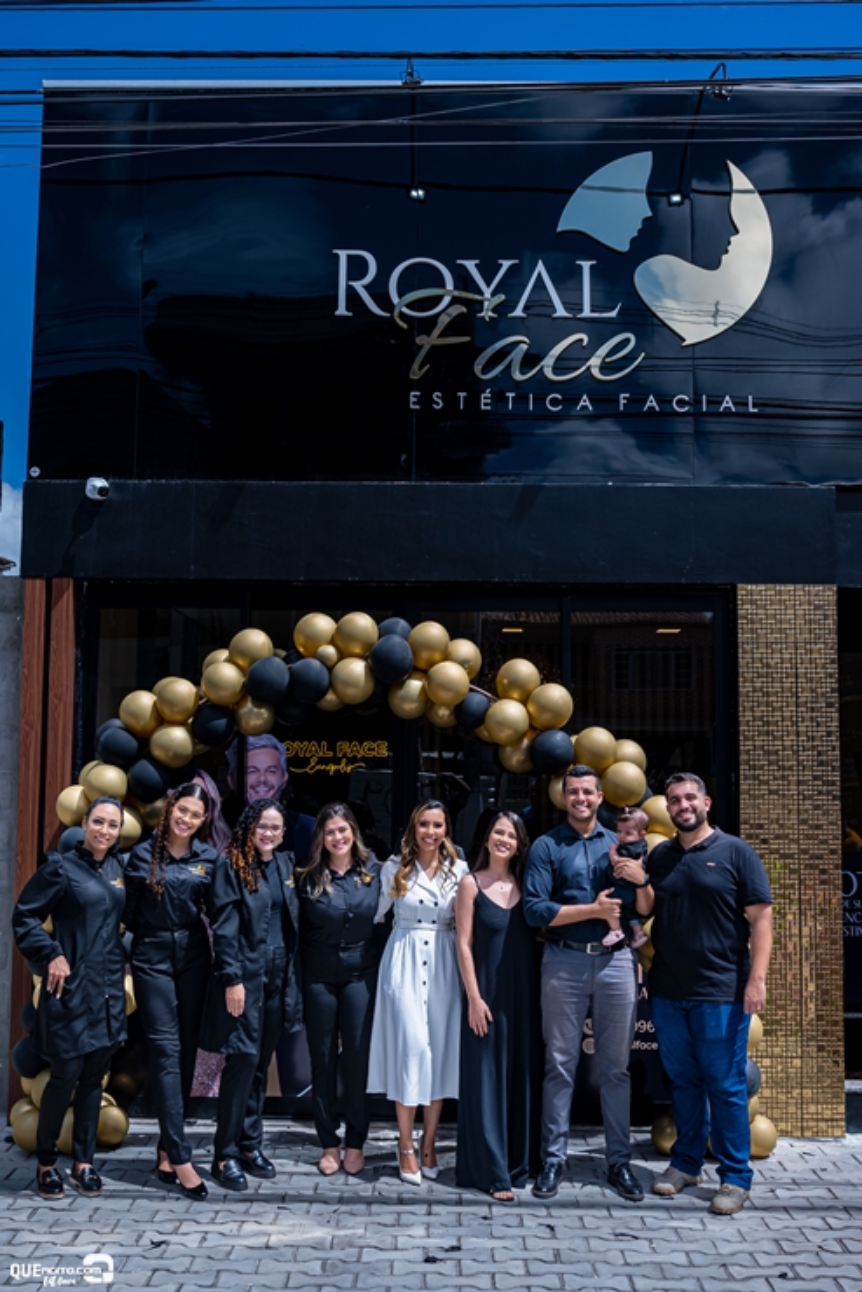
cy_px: 646
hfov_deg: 36.9
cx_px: 431
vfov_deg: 53.1
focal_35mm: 36
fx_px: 1293
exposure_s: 1/800
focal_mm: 24
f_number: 3.5
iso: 100
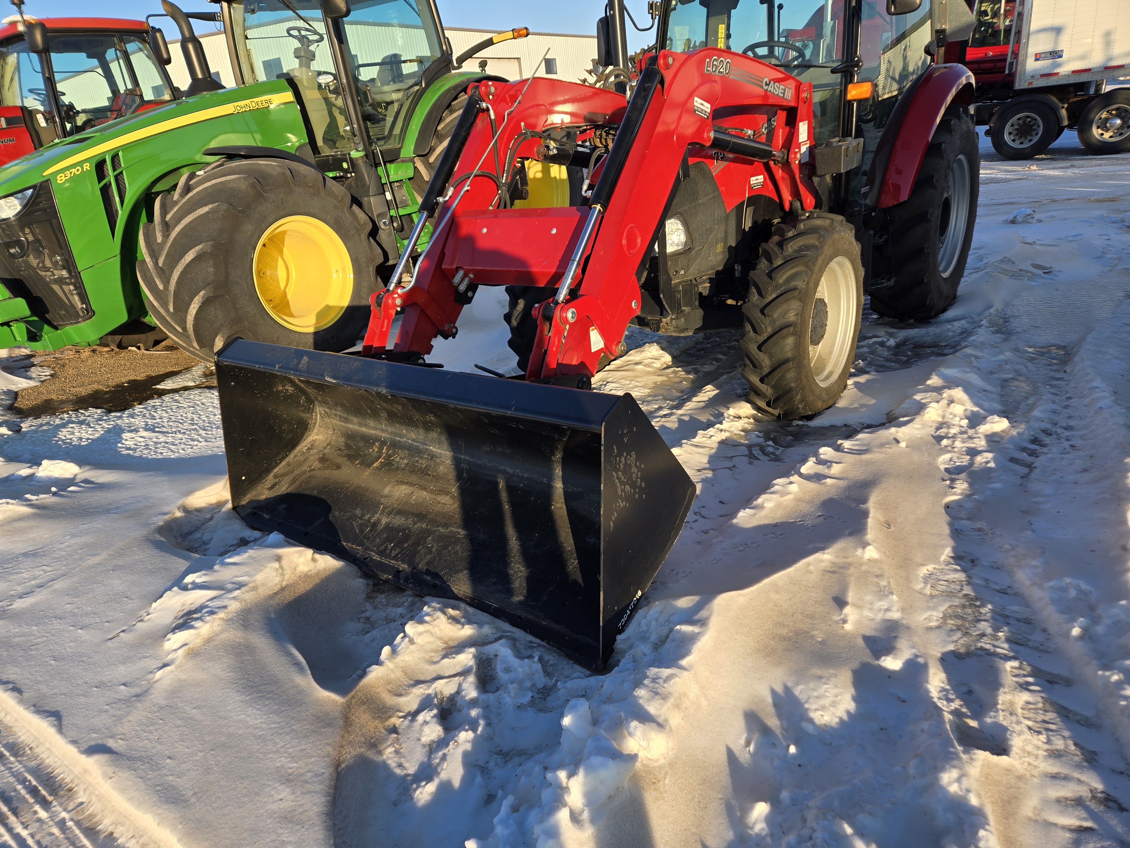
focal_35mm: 23
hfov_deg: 73.9
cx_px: 565
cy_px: 424
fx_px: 751
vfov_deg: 58.9
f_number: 1.8
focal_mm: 5.4
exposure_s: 1/825
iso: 25
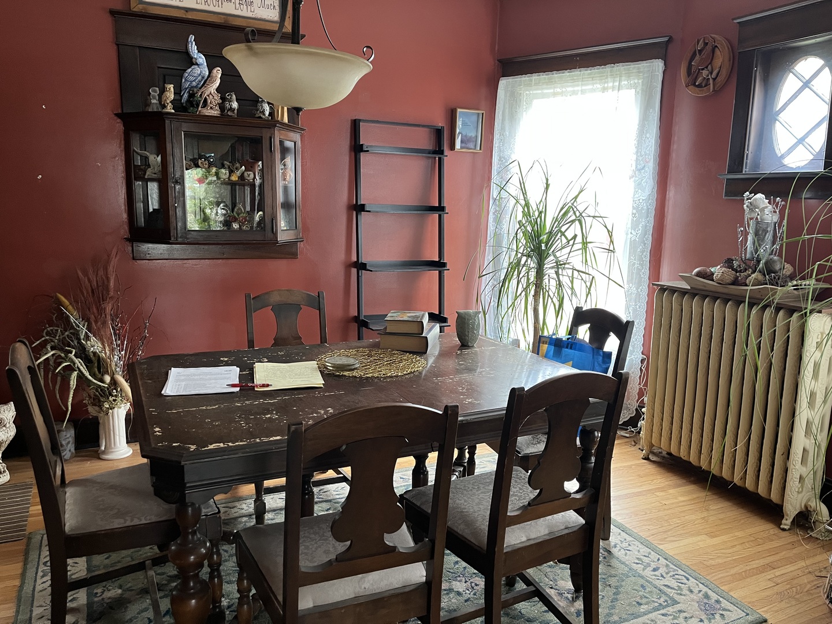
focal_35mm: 26
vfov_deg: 53.1
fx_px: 625
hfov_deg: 67.3
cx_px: 416
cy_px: 312
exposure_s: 1/60
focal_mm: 5.1
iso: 250
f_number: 1.6
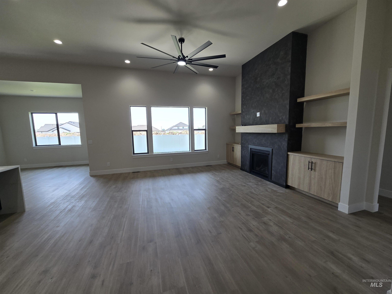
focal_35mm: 13
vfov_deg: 89.9
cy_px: 147
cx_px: 196
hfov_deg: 106.2
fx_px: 147
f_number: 2.2
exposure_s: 1/136
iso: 50
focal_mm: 2.2
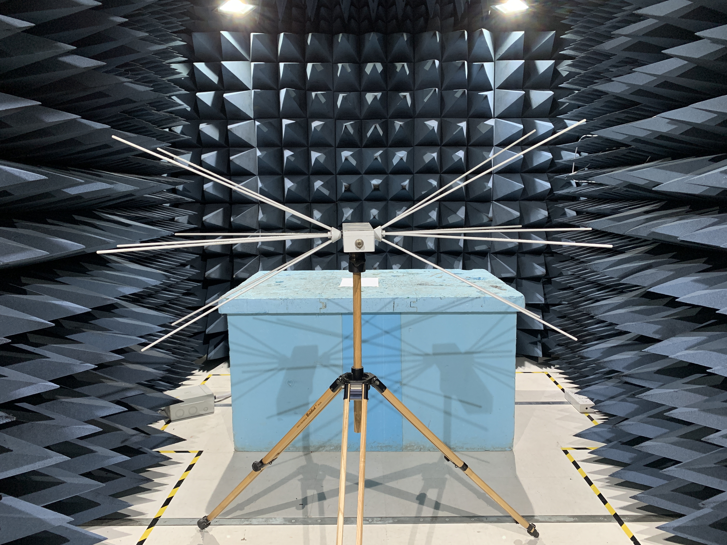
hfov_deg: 67.3
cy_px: 272
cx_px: 364
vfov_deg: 53.1
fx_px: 546
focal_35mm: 26
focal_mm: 4.25
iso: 160
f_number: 1.8
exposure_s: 1/50
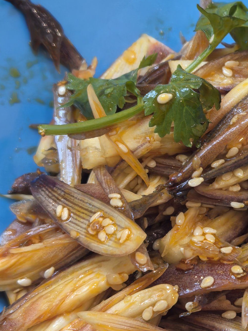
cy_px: 142
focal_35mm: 115
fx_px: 1099
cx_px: 241
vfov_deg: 17.1
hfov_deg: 12.7
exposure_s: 1/100
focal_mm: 5.35
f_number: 1.8
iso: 250
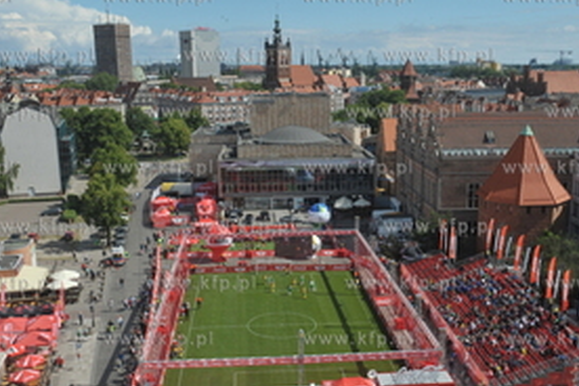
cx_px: 313
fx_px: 675
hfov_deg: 46.4
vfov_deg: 31.7
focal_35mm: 42
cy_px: 254
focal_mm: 29
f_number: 14
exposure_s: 1/320
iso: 320
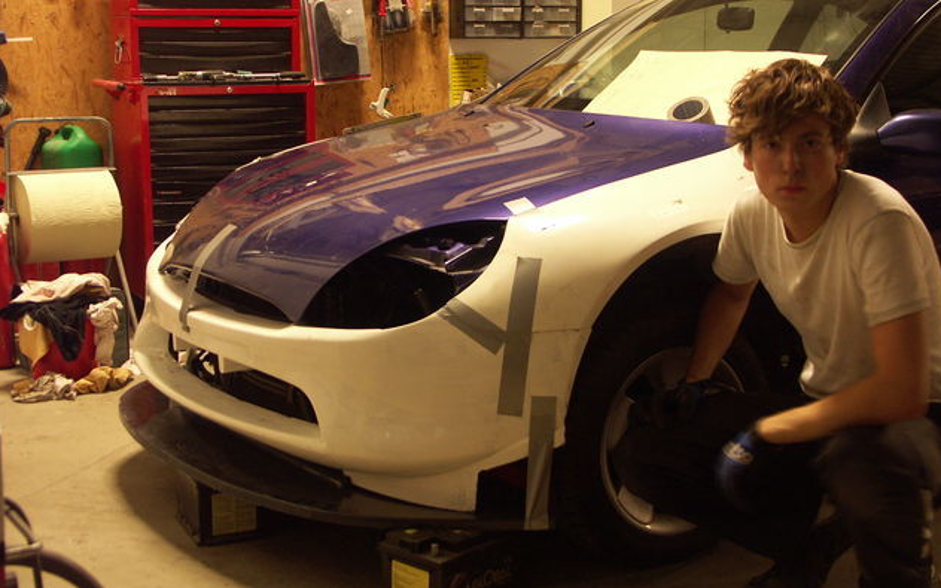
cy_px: 262
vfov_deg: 22.4
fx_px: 1487
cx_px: 472
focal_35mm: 58
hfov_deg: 35.1
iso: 200
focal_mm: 14.05
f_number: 3.2
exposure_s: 1/5
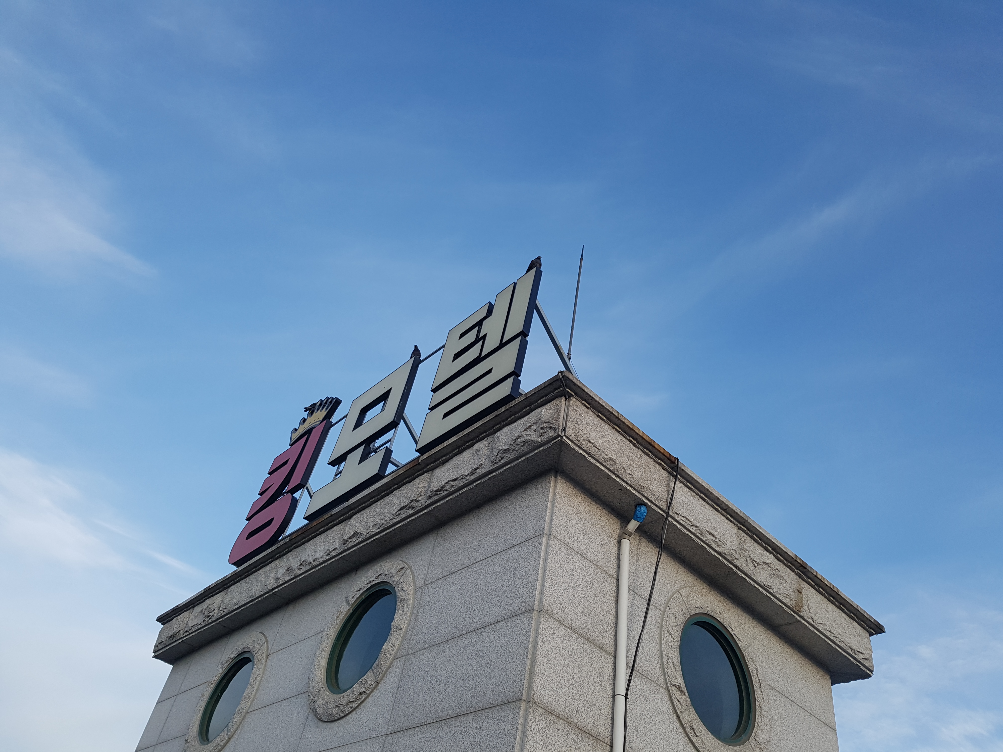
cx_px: 502
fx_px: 753
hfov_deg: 67.3
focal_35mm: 26
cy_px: 376
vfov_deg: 53.1
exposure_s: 1/940
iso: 50
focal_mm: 4.2
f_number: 1.7
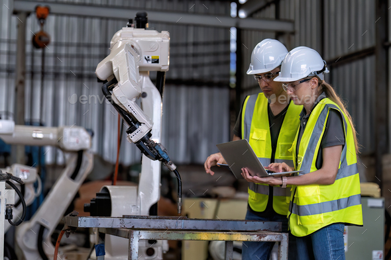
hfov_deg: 27.0
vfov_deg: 18.2
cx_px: 196
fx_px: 814
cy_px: 130
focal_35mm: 75
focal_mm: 50
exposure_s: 1/640
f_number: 1.2
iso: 100
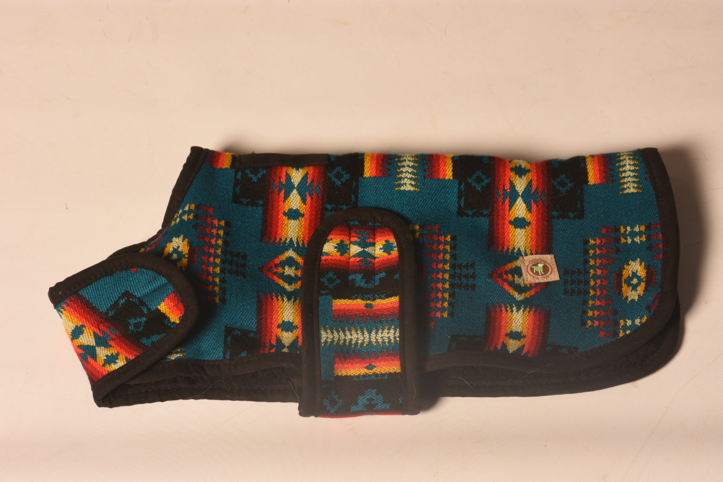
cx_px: 362
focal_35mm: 108
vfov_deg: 12.7
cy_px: 241
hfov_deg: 18.9
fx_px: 2169
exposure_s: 1/125
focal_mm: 72
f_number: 11
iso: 200
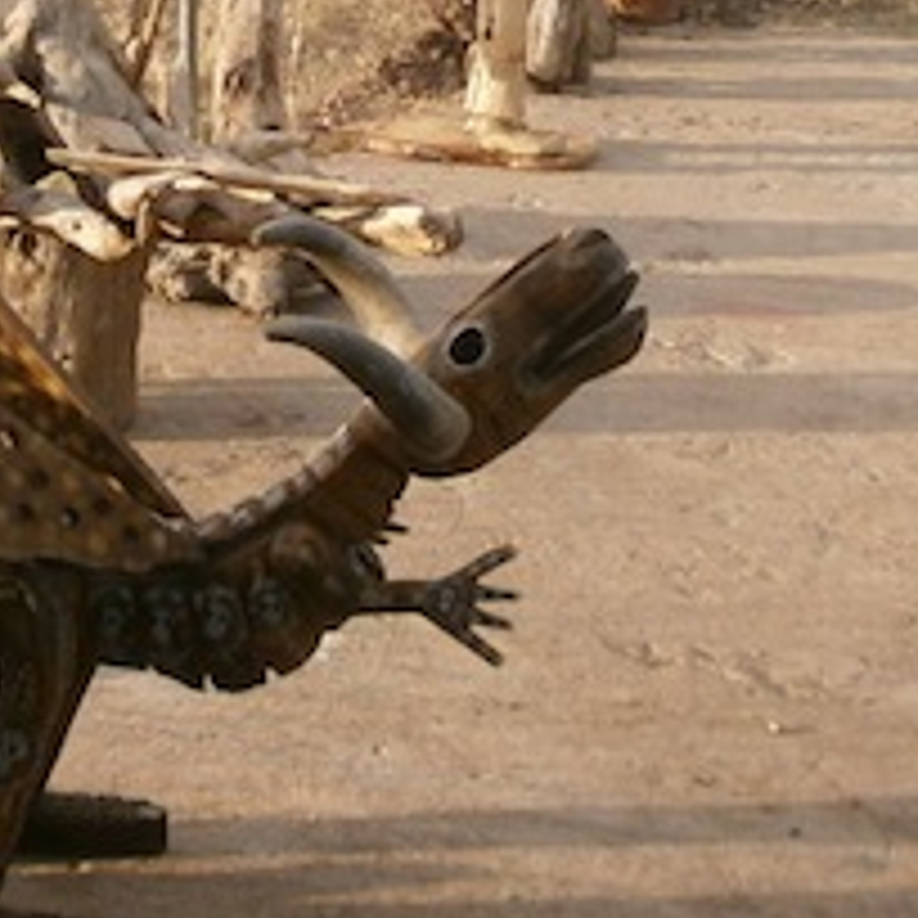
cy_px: 108
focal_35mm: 70
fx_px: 2100
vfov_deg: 24.0
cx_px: 338
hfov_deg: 24.6
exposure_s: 1/250
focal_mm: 4.8
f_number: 2.9
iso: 125
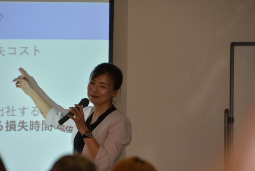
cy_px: 84
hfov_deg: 4.5
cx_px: 112
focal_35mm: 458
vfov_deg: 3.0
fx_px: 3247
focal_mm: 270
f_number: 6.3
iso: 450
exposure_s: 1/60
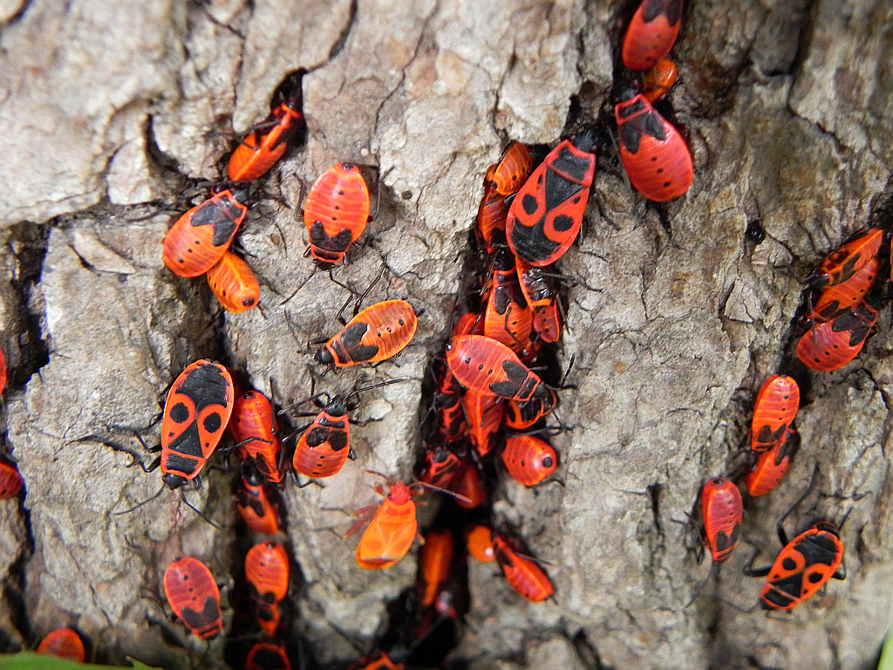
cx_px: 446
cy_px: 335
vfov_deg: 28.0
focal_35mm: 52
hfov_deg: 36.8
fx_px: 1341
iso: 400
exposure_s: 1/47.2
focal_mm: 9.2
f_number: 3.5
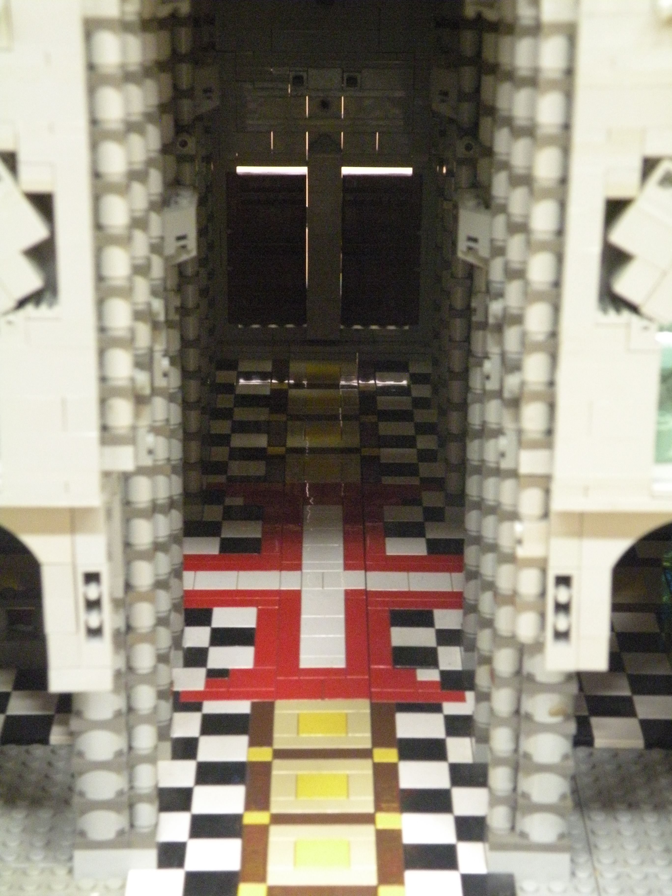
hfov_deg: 15.9
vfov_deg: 21.1
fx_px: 2407
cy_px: 448
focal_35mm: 93
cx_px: 336
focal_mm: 16.4
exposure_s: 1/8
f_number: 4
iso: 600
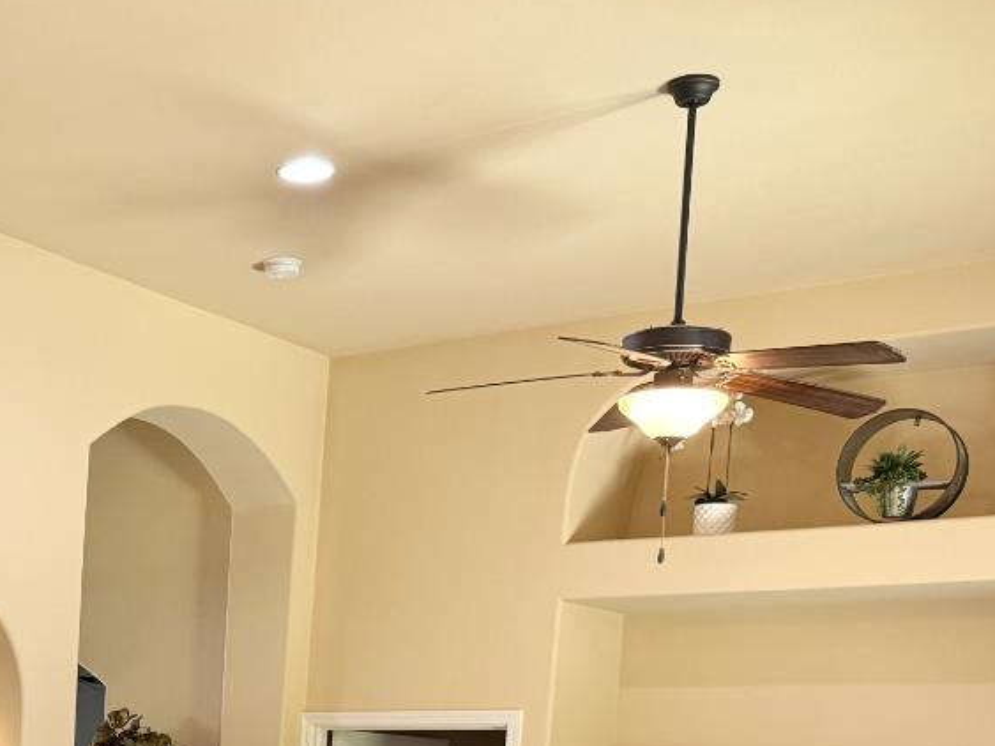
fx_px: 1839
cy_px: 945
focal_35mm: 64
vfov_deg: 21.0
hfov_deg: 28.1
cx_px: -37
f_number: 1.78
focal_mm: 6.76
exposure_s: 1/60
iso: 160
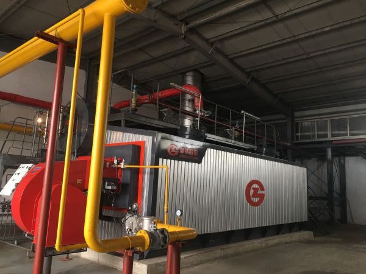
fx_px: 307
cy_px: 137
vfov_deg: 48.2
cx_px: 183
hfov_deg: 61.7
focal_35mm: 29
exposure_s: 1/17
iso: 32
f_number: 2.2
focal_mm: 4.15
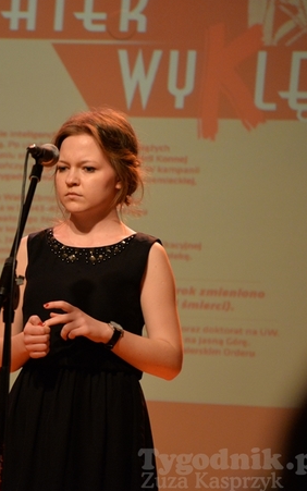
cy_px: 242
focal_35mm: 273
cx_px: -52
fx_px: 3653
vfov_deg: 7.7
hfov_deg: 4.8
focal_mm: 170
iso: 1600
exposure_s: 1/60
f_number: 5
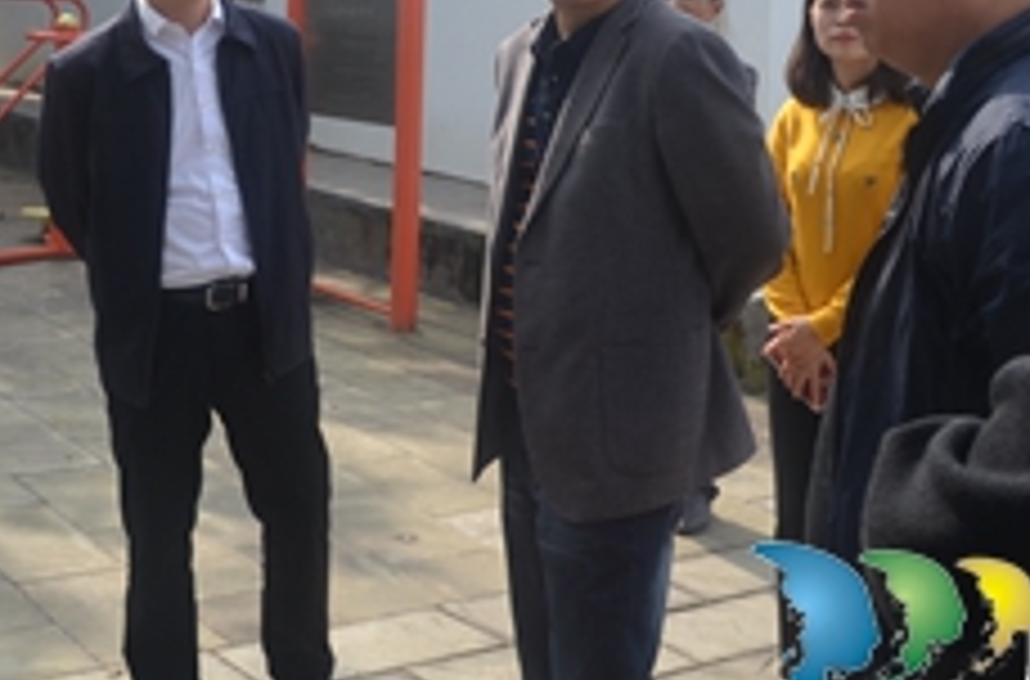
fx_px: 1682
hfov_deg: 34.0
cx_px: 441
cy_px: 101
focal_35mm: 59
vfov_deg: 22.4
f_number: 8
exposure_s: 1/250
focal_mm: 18
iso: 200
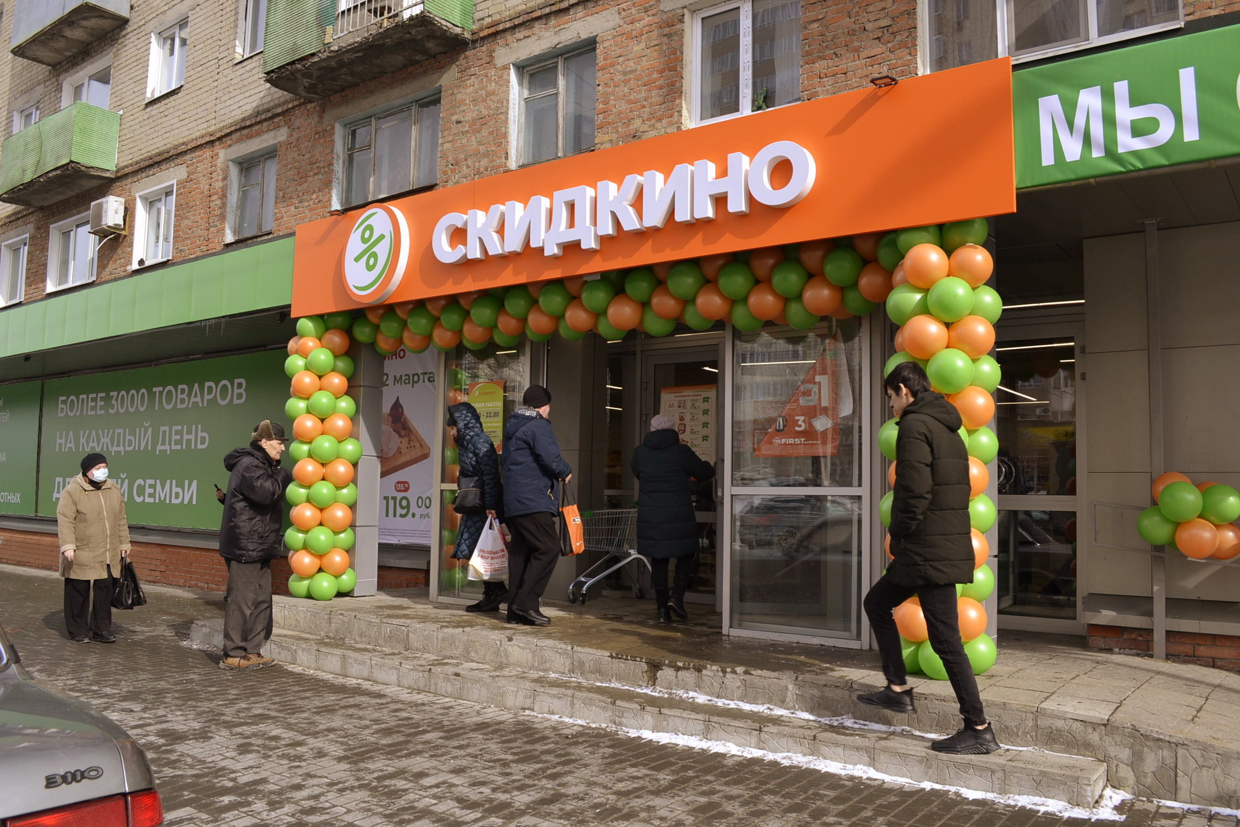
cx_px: 620
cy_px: 414
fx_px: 930
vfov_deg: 47.9
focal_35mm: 27
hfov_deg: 67.4
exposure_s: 1/200
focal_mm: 18
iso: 100
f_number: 7.1
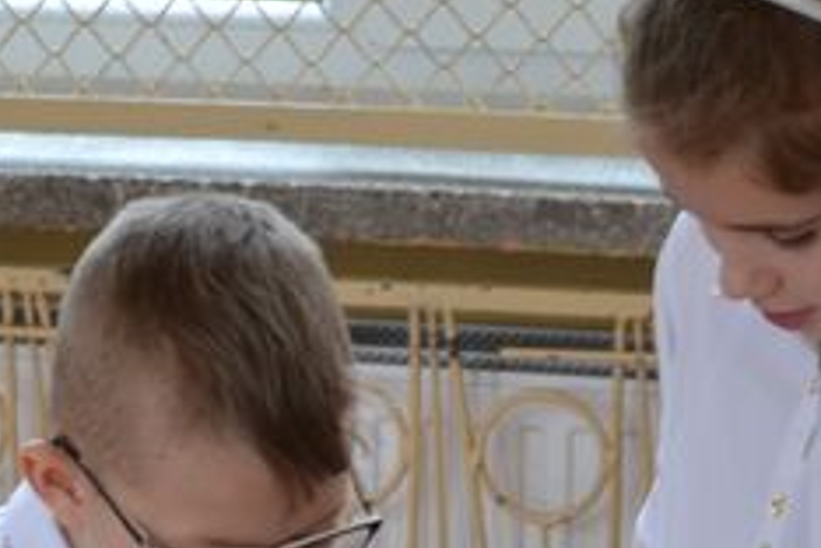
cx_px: 246
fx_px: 4605
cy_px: 815
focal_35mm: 202
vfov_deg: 6.7
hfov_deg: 10.2
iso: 400
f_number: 5
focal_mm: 35
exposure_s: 1/100
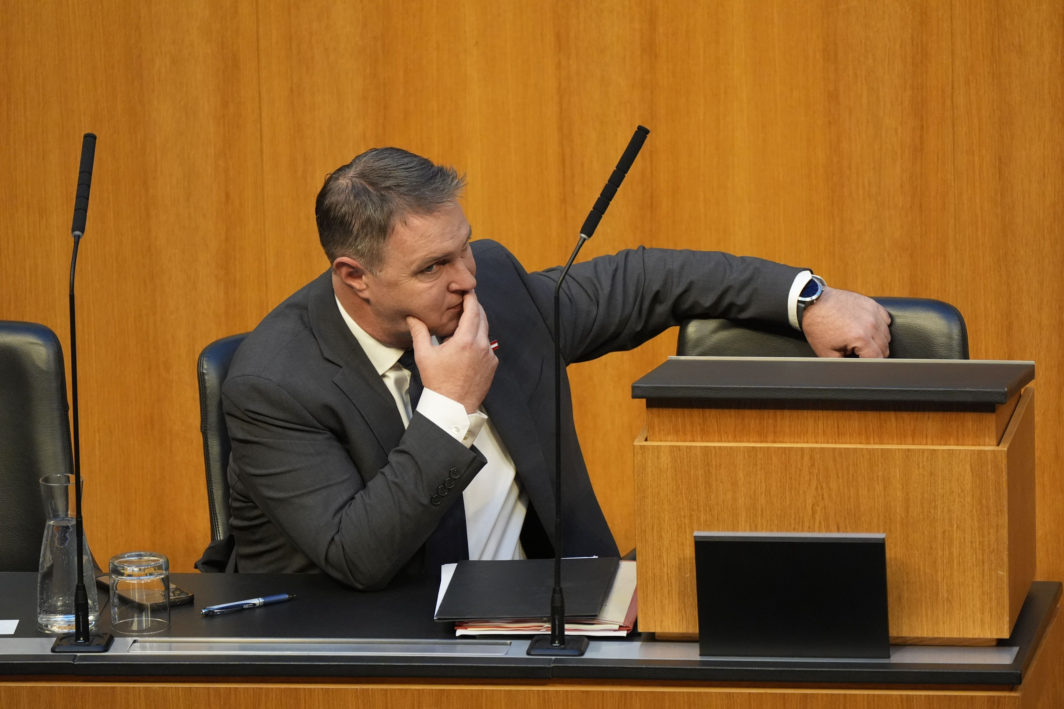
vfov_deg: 3.7
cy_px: 354
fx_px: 11024
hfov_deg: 5.5
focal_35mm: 373
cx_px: 532
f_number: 5.6
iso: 4000
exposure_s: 1/320
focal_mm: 373
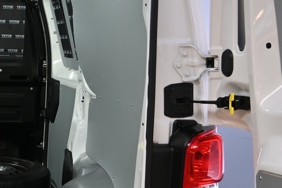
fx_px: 603
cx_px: -64
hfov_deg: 23.8
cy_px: 143
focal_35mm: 77
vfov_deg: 17.6
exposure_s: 1/30
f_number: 3.5
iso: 280
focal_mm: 16
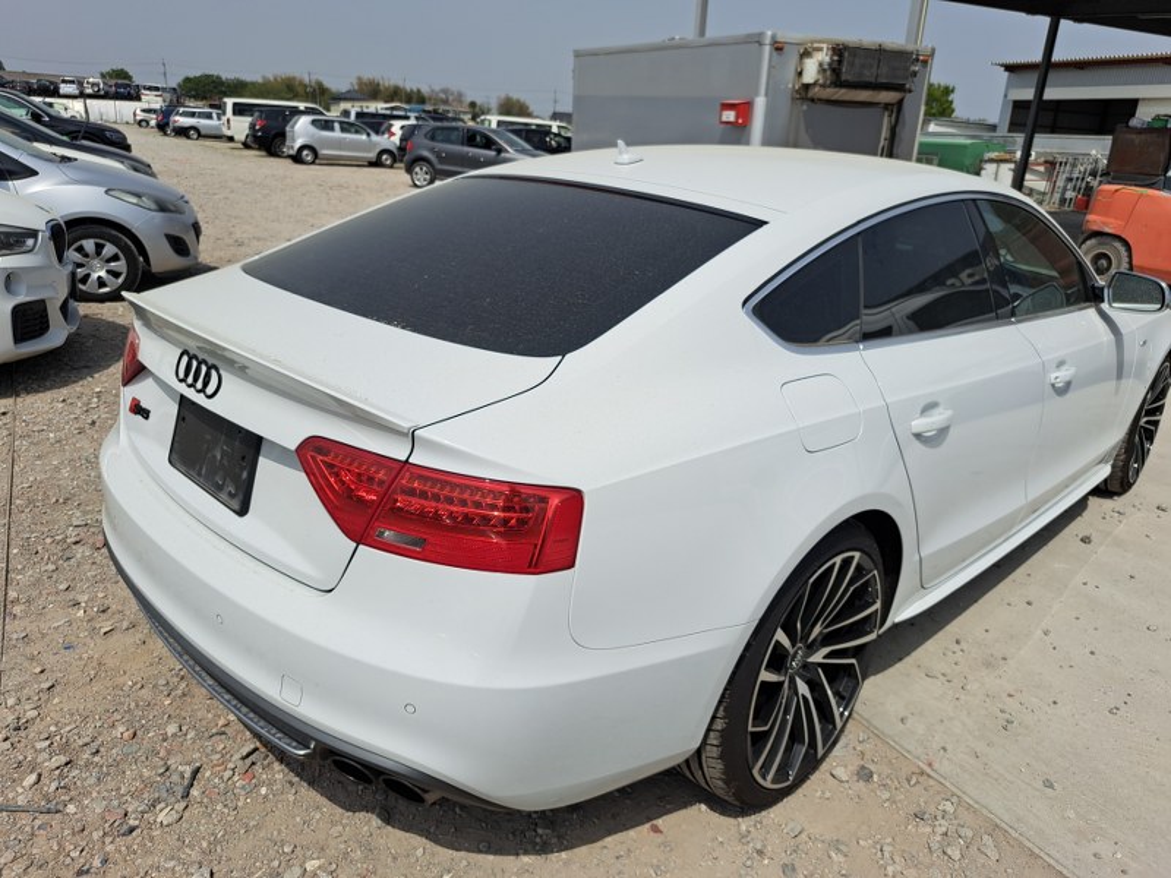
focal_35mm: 24
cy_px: 439
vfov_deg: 56.8
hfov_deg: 71.6
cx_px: 586
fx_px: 812
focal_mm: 5.23
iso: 50
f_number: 1.8
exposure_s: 1/1883
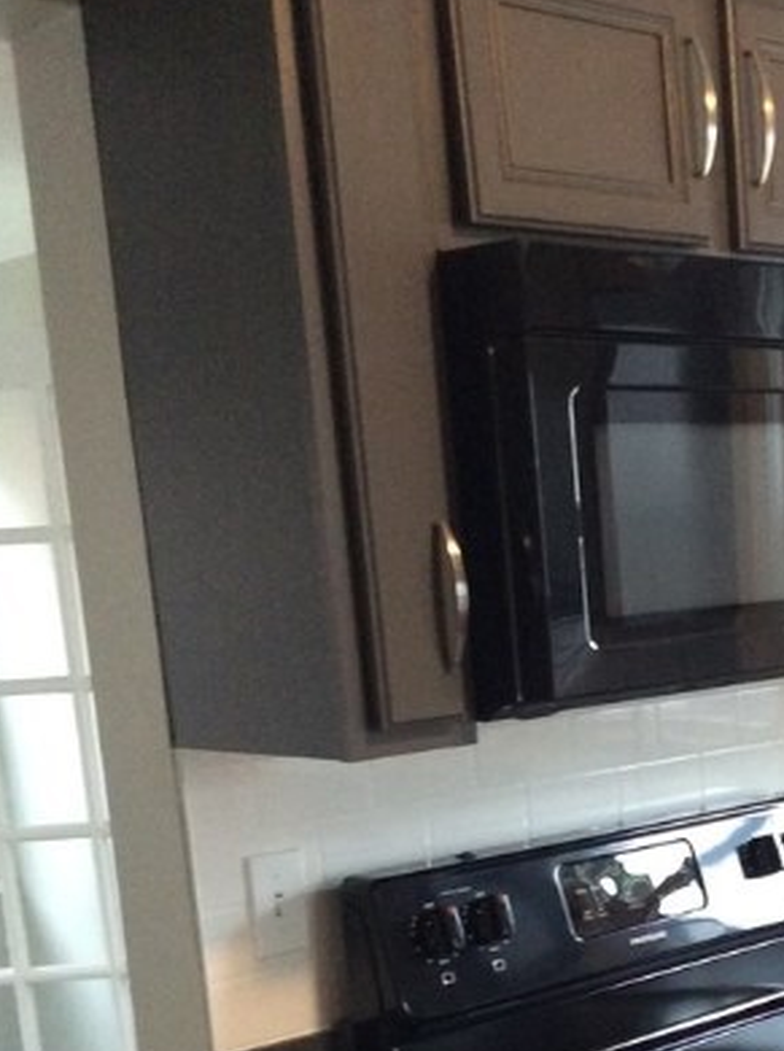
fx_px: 1909
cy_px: 916
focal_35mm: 63
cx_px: 753
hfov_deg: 22.5
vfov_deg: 29.7
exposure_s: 1/24
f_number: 2.4
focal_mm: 3.3
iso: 250
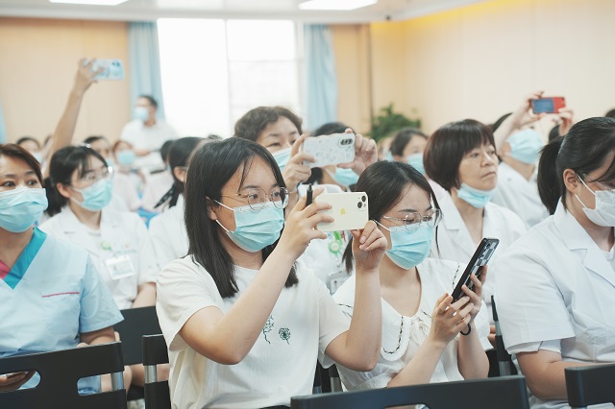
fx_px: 1195
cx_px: 308
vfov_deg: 19.4
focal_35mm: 70
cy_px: 204
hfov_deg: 28.9
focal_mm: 70
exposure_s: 1/100
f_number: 4
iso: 400
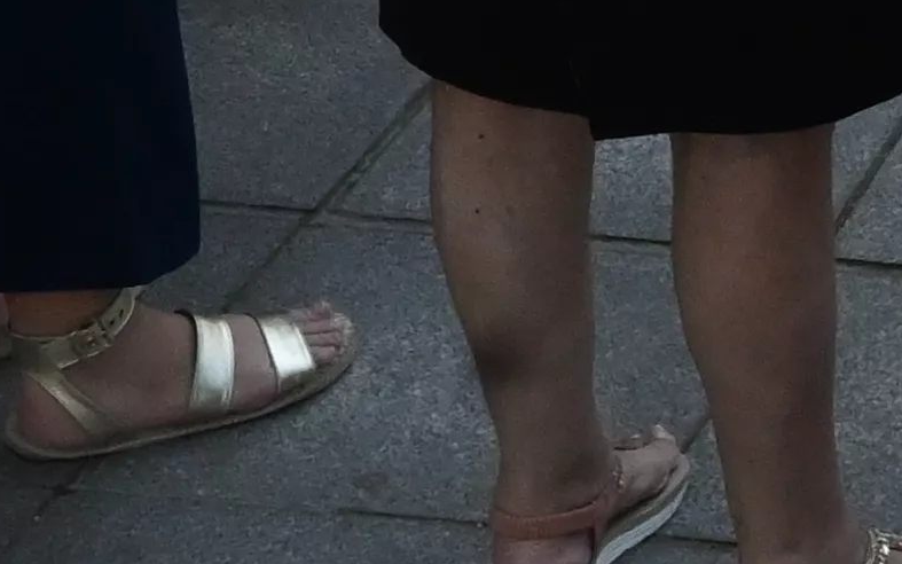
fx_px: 4253
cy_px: 88
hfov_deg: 10.9
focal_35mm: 173
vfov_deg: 7.6
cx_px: 1857
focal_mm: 16
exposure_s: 1/640
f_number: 13
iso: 1600
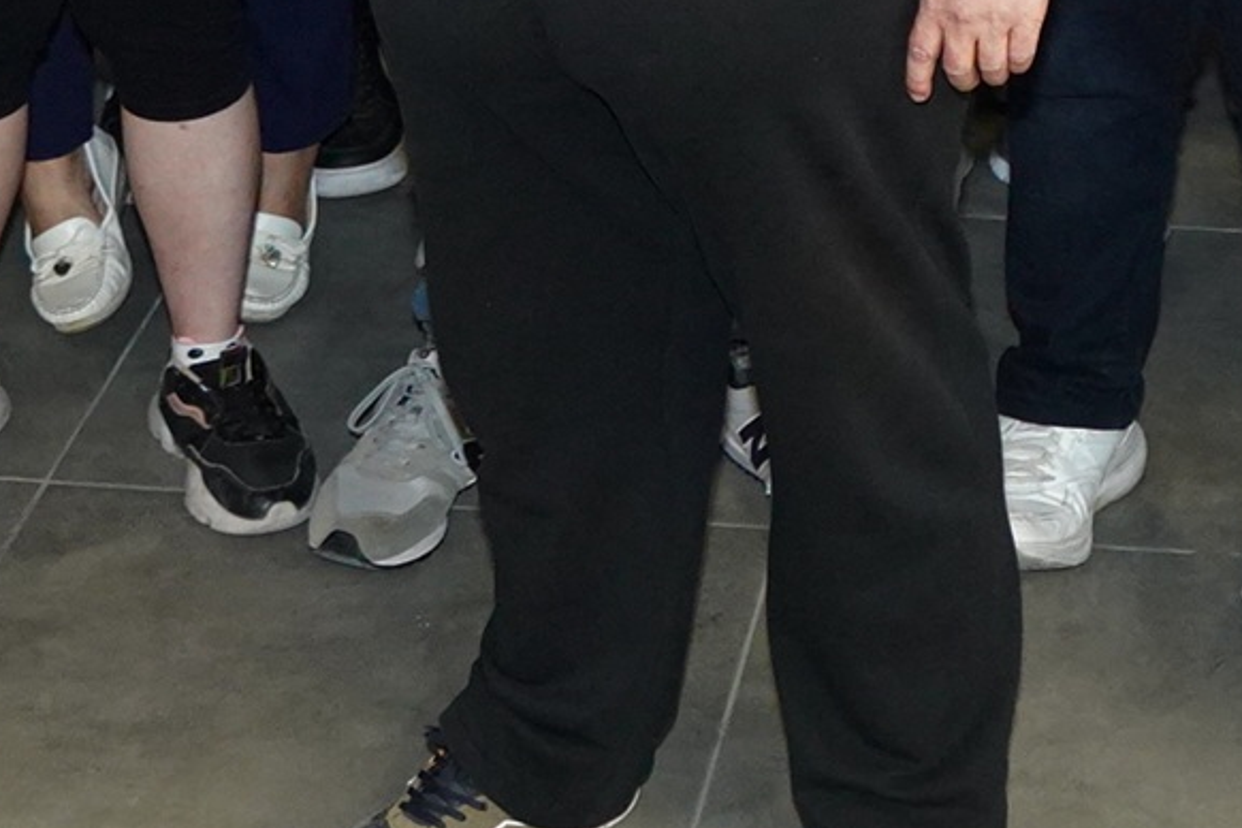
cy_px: -662
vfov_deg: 11.2
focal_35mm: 114
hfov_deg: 17.9
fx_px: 3933
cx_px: 468
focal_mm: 16
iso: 1600
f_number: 2.8
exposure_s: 1/250
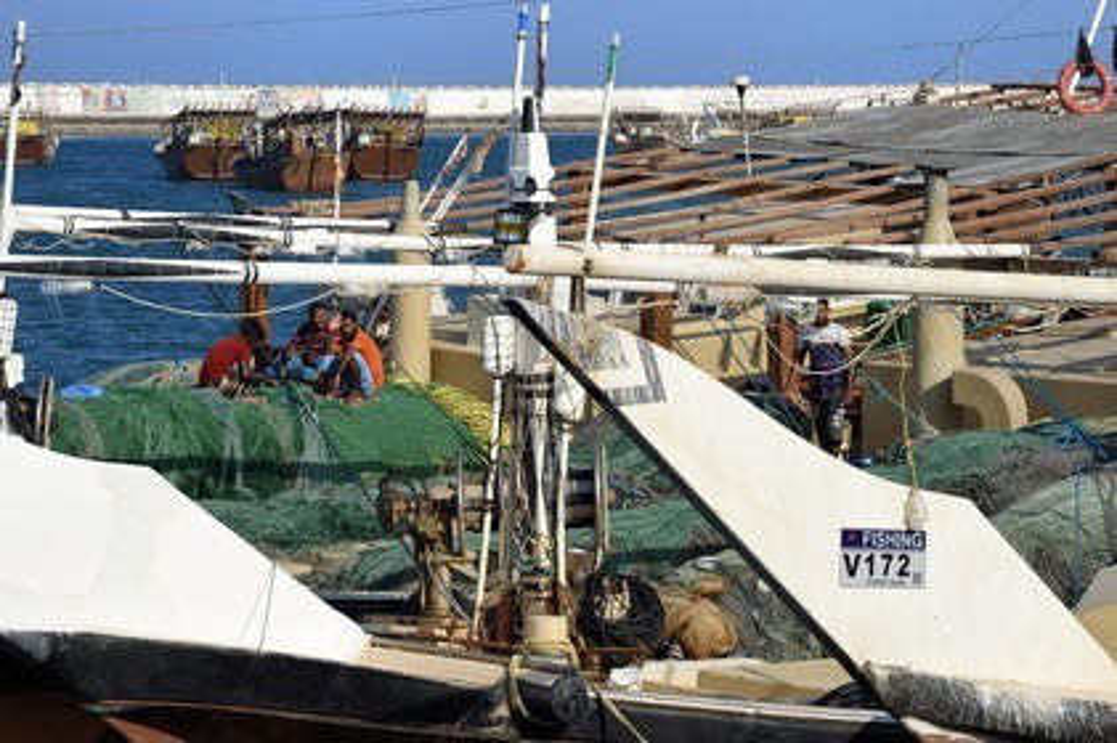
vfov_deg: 10.5
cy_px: 372
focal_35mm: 130
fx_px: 4030
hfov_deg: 15.8
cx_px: 558
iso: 200
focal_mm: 130
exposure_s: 1/640
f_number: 10
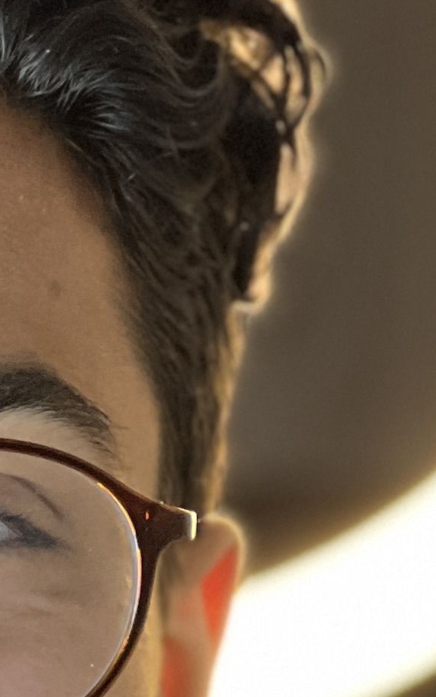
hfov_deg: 3.7
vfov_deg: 5.9
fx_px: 6764
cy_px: 947
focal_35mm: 356
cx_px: -256
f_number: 2.8
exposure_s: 1/33
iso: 200
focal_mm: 9
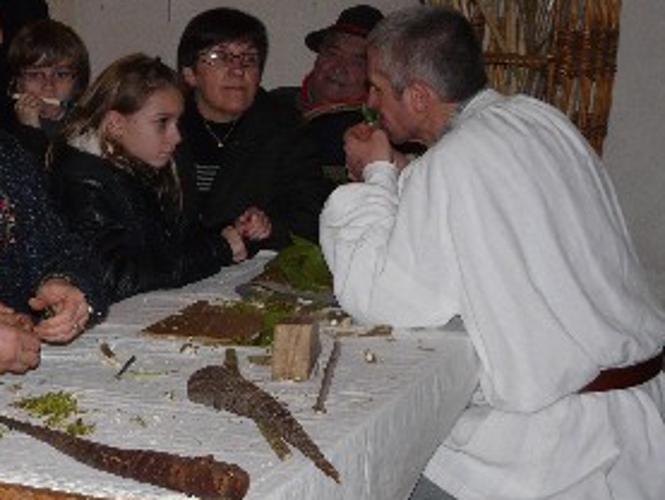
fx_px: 1787
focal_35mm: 93
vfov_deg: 15.9
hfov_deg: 20.8
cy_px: 248
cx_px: 113
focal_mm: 8.3
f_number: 3.2
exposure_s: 1/40
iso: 100
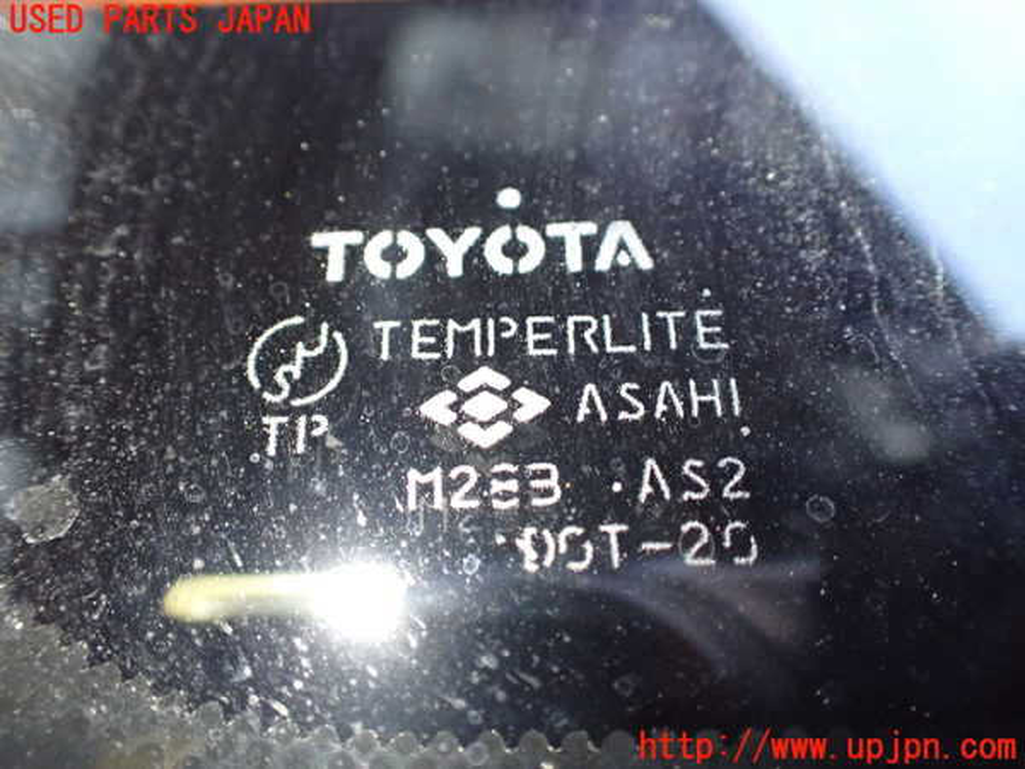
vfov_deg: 46.8
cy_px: 384
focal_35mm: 30
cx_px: 512
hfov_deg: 60.0
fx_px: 888
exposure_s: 1/30
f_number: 2.3
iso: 800
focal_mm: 5.4
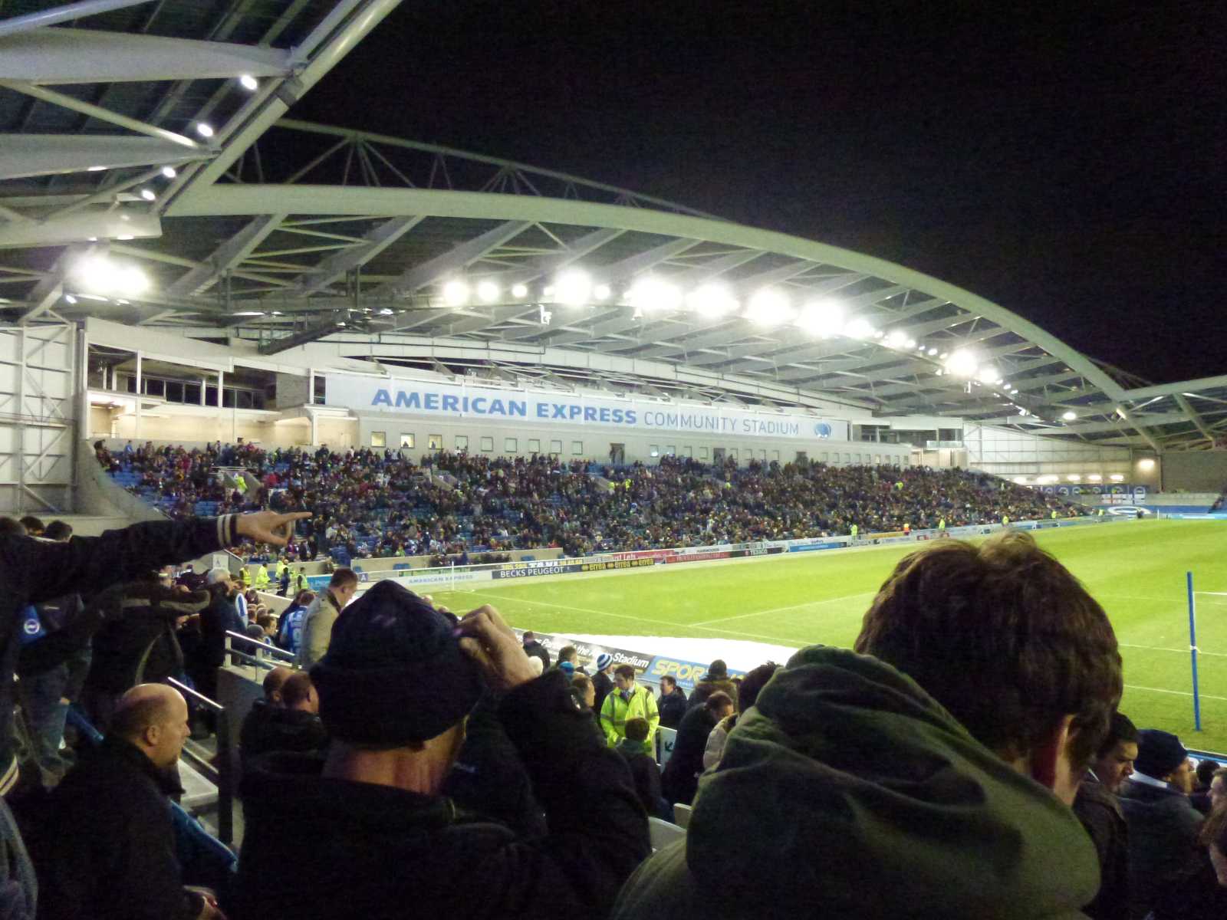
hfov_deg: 71.6
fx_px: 851
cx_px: 614
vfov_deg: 56.8
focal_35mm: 24
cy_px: 460
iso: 1600
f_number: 3.3
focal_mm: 4.3
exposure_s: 1/80
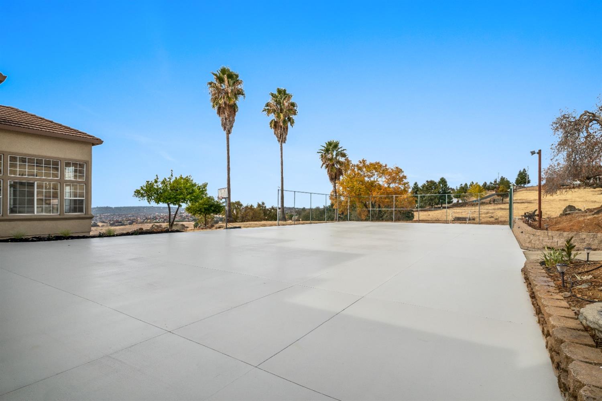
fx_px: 309
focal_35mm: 18
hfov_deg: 88.4
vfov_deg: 65.9
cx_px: 301
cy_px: 200
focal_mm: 18.5
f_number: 8
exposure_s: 1/250
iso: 100
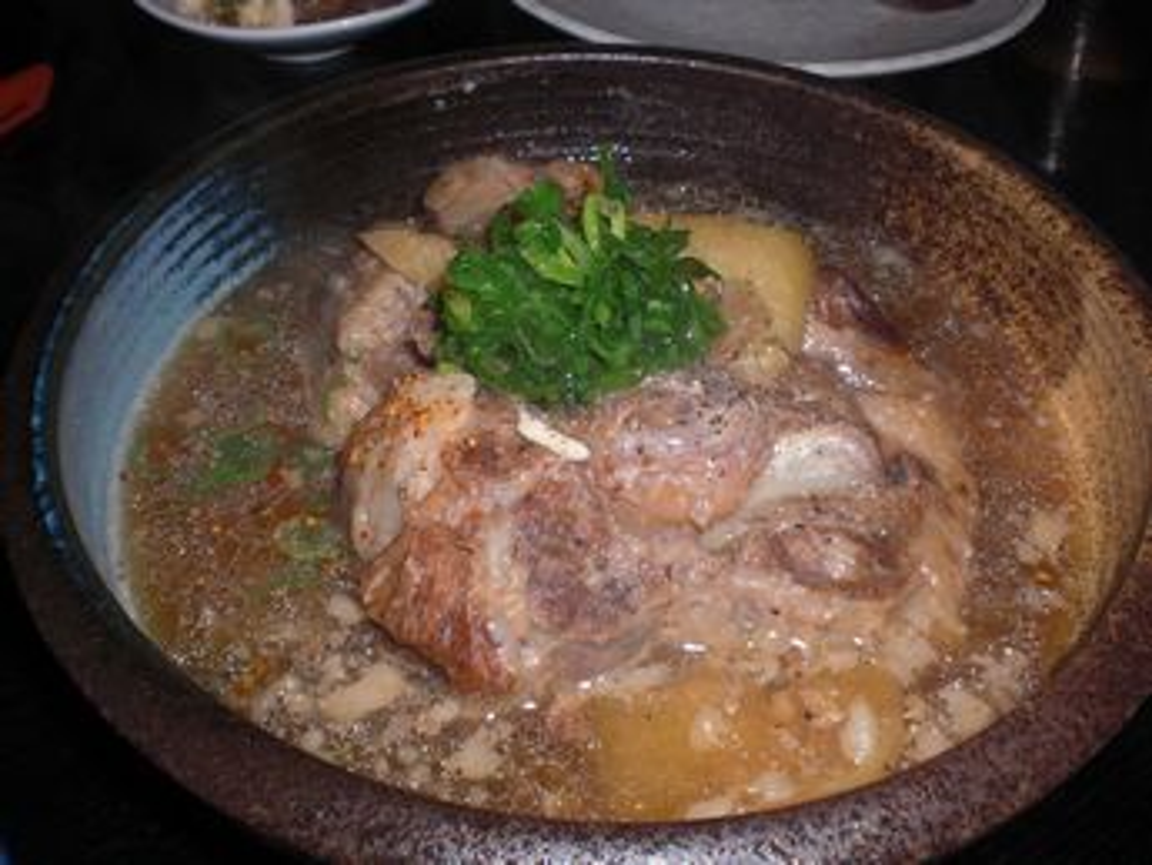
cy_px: 432
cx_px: 576
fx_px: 1265
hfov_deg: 49.0
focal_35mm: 38
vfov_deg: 37.7
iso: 64
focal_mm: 6.3
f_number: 5.6
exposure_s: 1/60
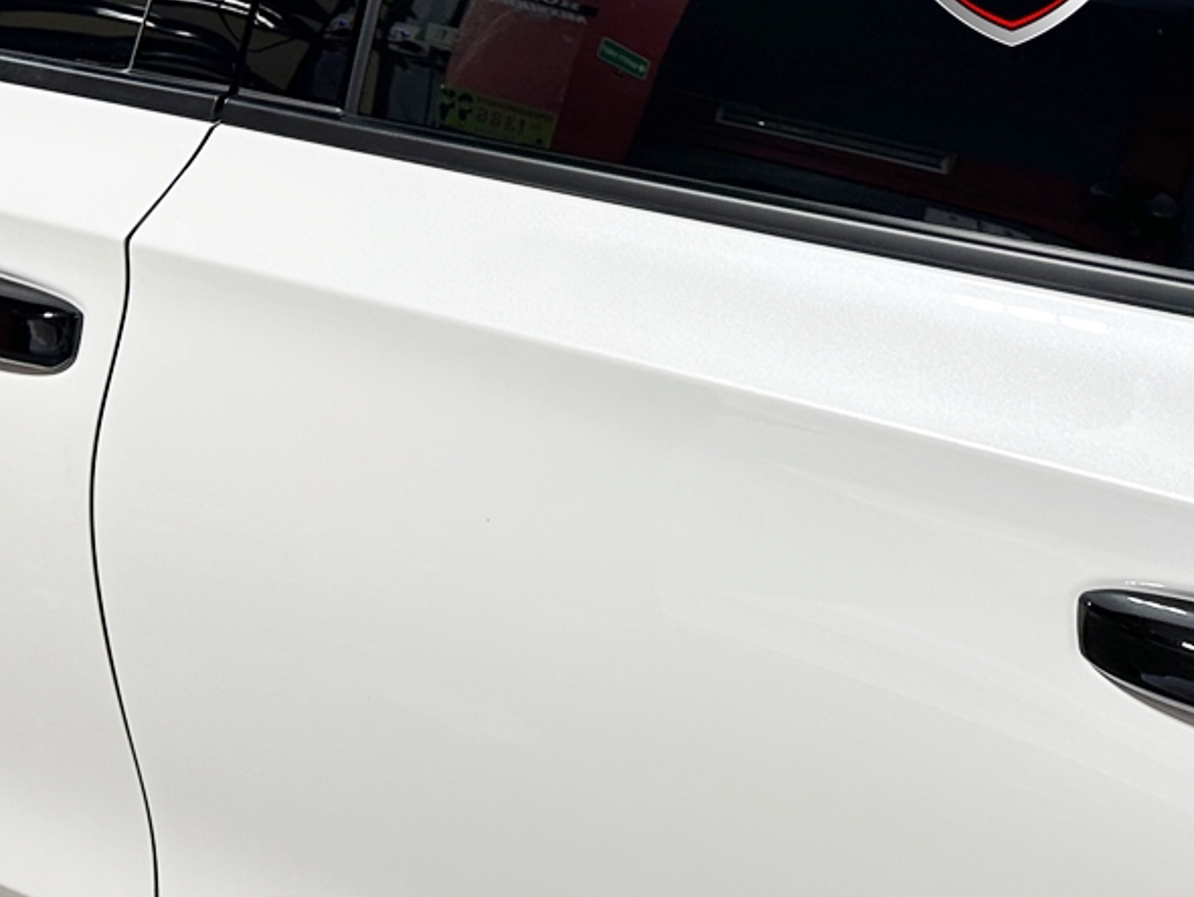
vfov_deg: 23.6
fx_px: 2105
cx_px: 716
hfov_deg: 31.6
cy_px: 139
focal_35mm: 61
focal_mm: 6.86
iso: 80
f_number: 1.78
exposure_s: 1/100
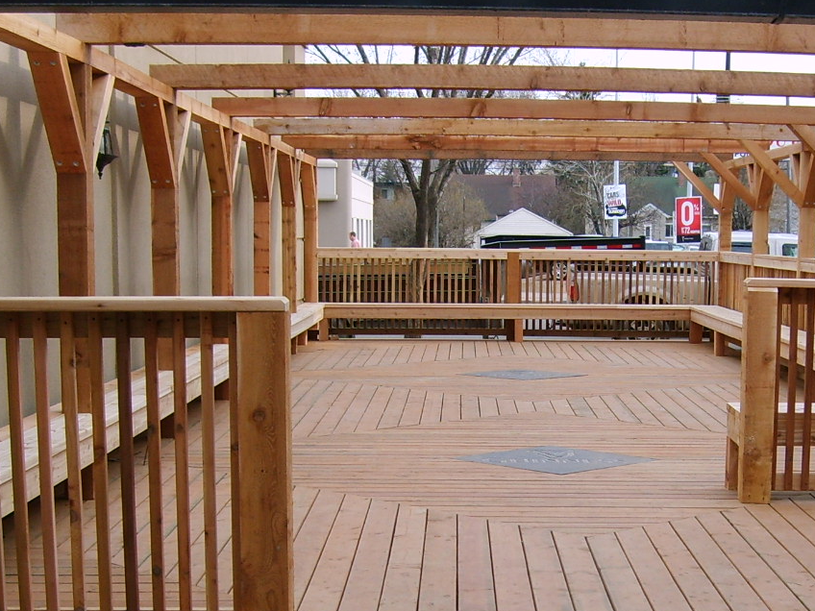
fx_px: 1554
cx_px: 527
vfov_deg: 21.8
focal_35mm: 66
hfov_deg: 29.2
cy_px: 525
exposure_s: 1/250
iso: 50
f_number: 2.8
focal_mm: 5.8
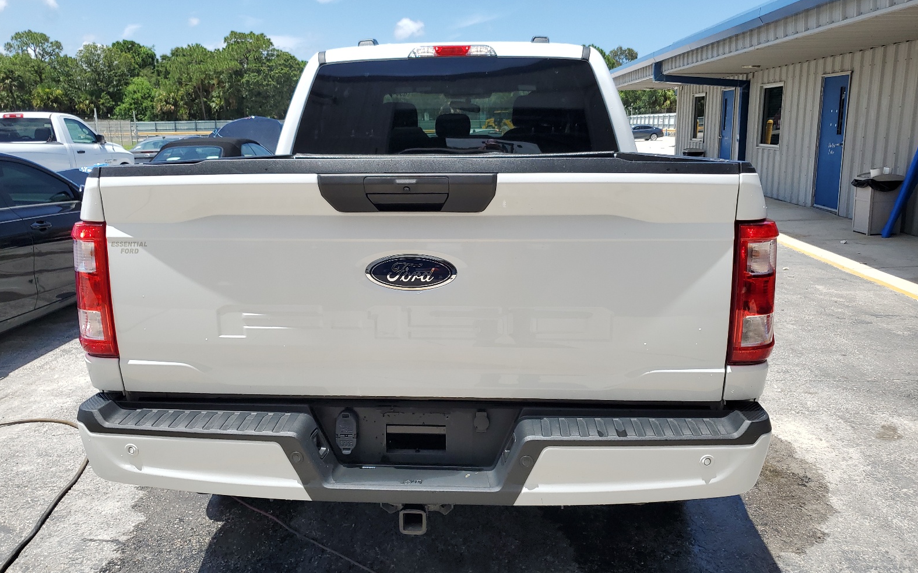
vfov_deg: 44.5
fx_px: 700
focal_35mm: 28
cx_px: 455
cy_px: 288
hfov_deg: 66.5
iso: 50
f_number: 1.5
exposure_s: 1/2500
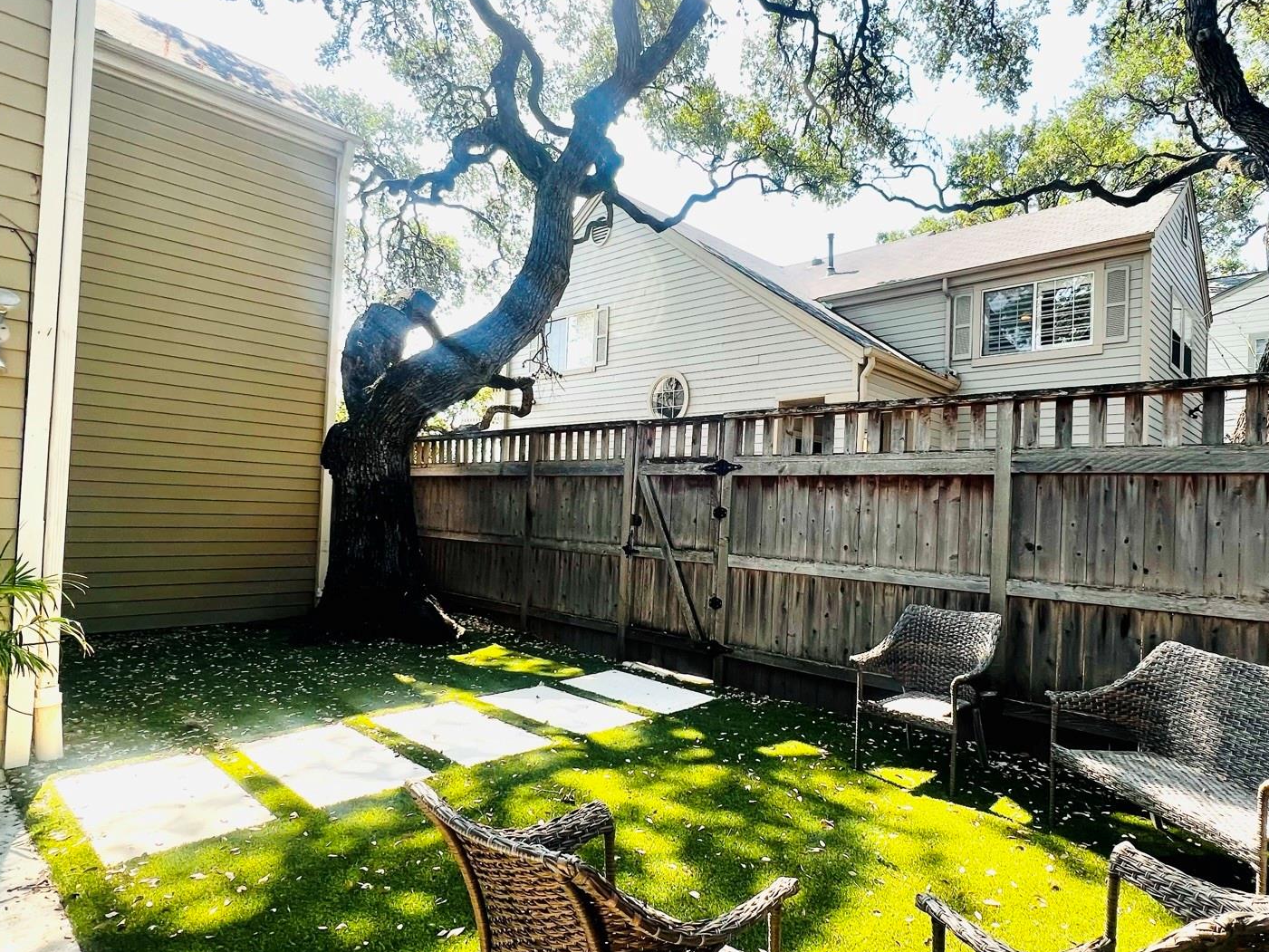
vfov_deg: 68.7
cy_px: 499
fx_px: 697
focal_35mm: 19
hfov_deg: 84.3
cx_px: 710
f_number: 1.8
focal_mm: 1.57
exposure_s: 1/274
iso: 32
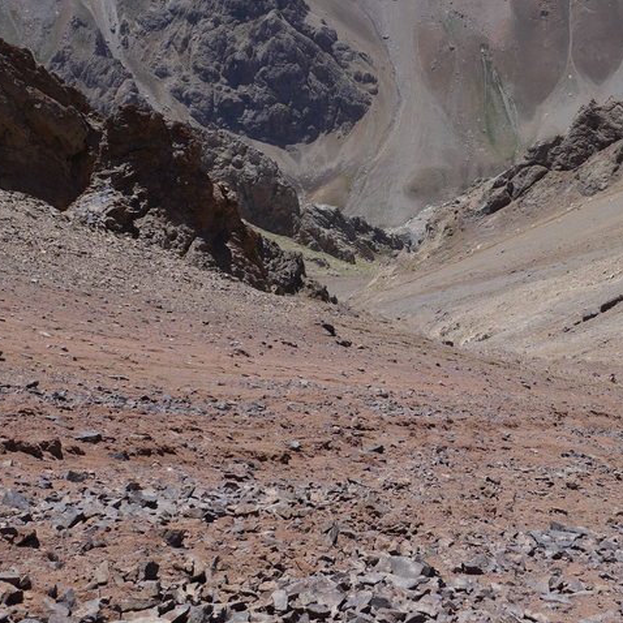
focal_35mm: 64
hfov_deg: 26.6
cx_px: 452
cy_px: 312
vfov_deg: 26.9
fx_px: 1303
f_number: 2.8
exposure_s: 1/2000
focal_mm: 9.8
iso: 80
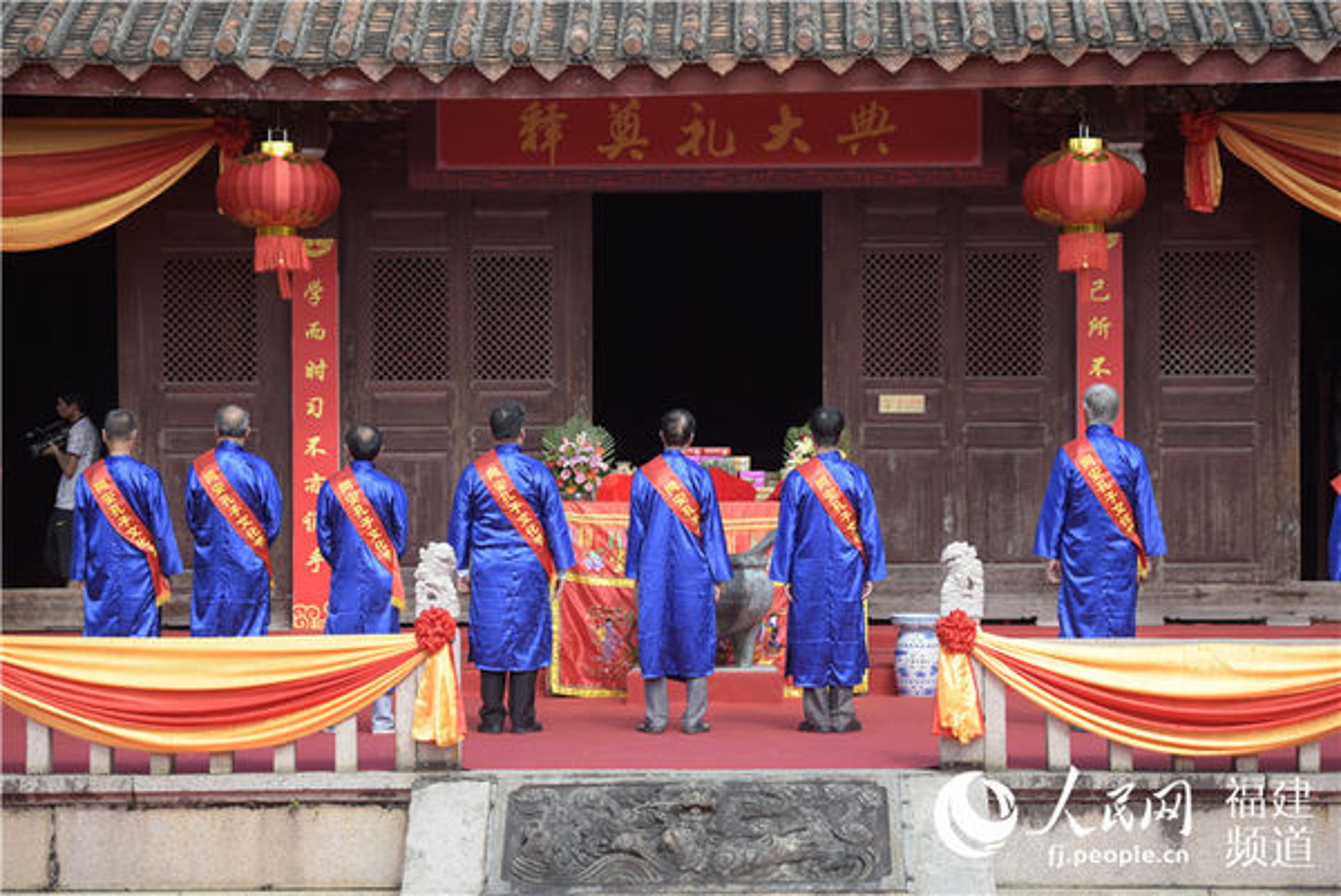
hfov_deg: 18.6
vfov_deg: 12.5
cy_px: 448
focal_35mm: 110
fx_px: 4100
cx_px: 670
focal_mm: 110
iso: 100
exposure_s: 1/640
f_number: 2.8
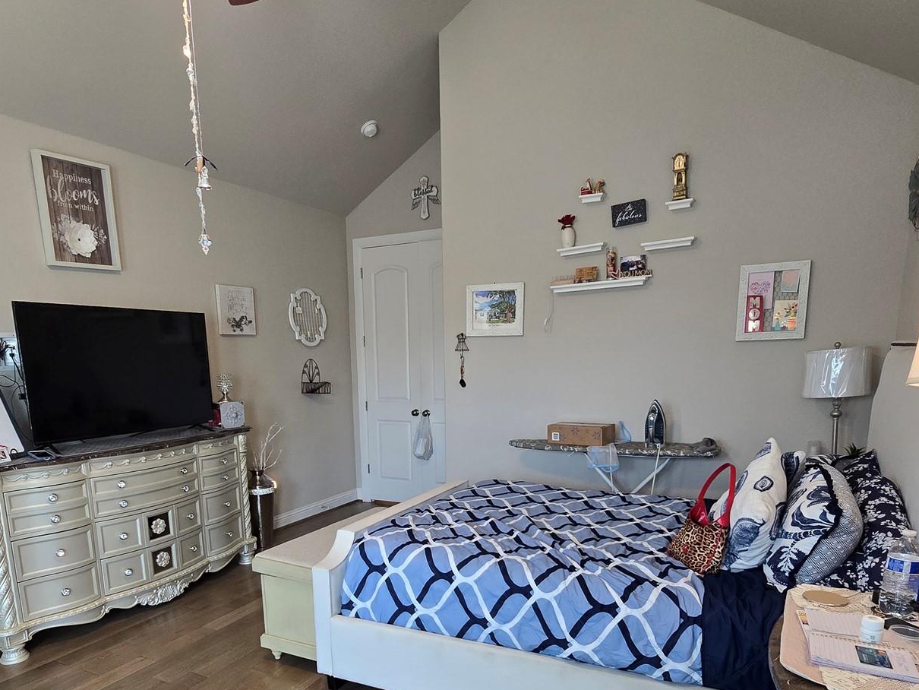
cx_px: 411
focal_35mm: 22
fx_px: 584
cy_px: 494
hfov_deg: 76.1
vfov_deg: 58.7
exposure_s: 1/60
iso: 125
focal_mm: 2.2
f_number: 2.2
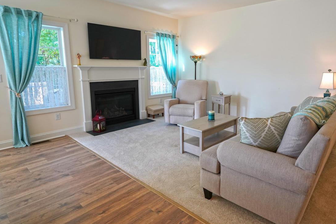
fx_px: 196
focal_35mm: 21
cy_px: 100
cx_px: 202
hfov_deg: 80.2
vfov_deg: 59.3
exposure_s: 1/160
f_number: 4
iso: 800
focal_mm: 16
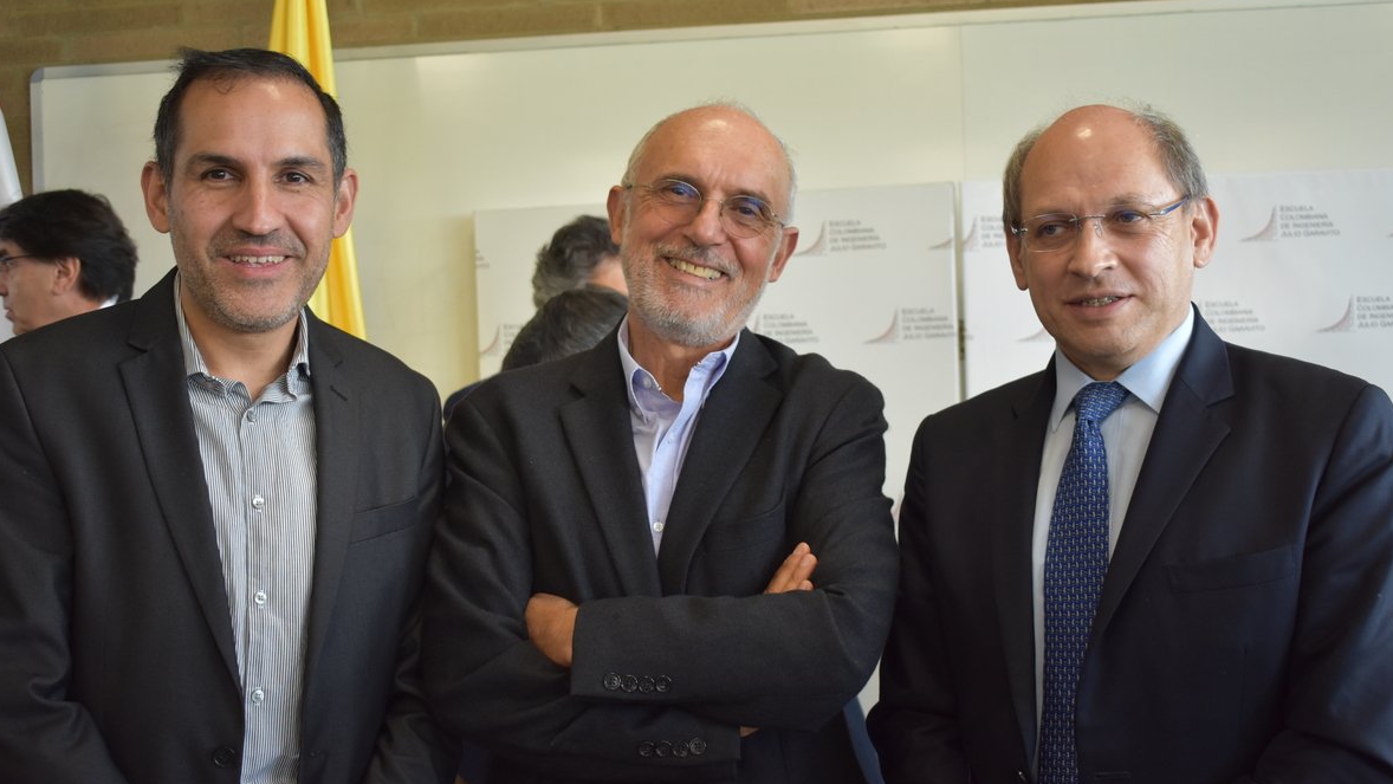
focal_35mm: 48
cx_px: 698
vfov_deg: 24.9
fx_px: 1773
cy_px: 409
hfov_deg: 42.9
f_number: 4.2
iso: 800
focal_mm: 30
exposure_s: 1/80
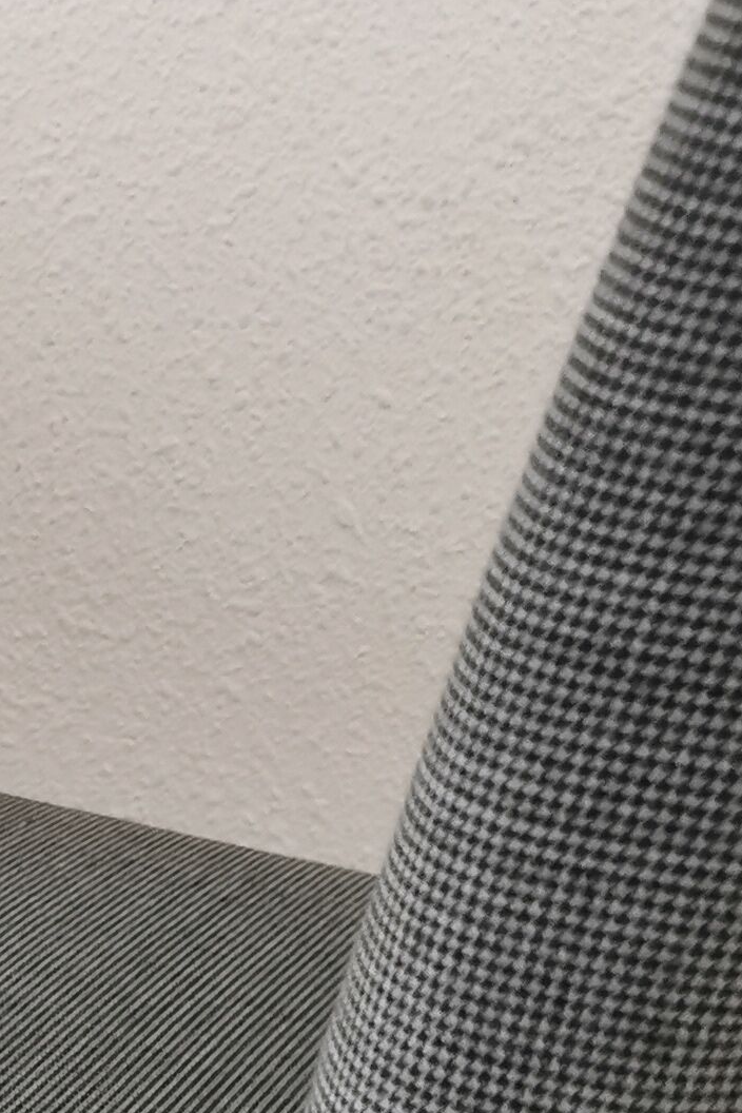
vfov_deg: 20.1
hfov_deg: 13.3
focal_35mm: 97
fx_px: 2999
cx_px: -397
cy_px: 1225
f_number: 1.8
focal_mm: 5.58
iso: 400
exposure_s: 1/33.3
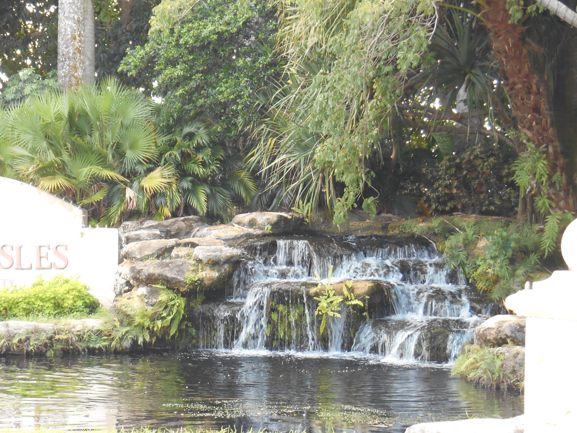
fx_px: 1783
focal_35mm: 107
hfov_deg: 18.3
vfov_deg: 13.8
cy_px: 252
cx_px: 158
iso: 200
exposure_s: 1/60
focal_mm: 12.5
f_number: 4.5
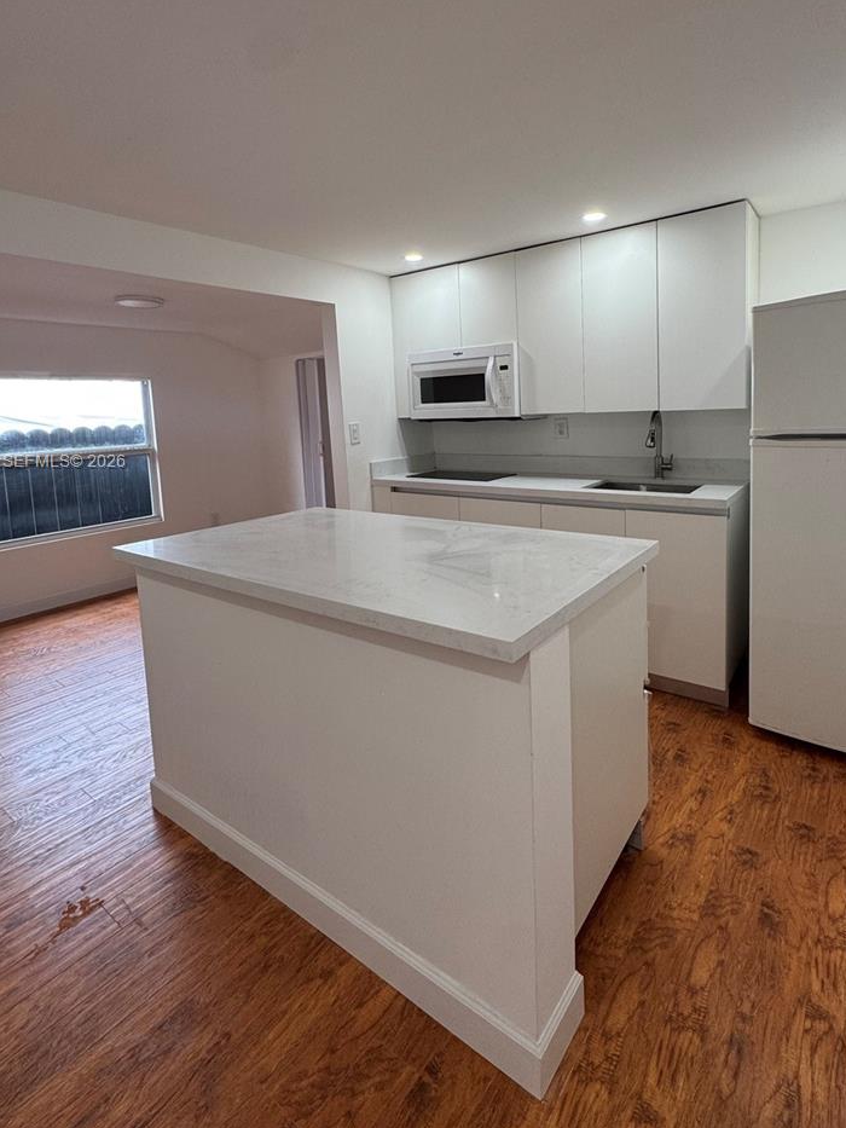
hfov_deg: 71.6
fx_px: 586
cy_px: 463
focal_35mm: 18
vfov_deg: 86.9
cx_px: 446
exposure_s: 1/120
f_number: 2.2
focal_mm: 2.22
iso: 100
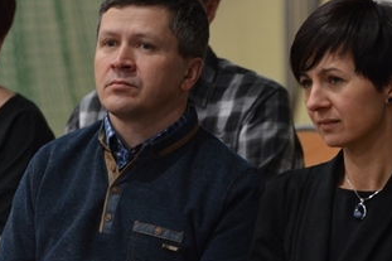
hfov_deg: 3.7
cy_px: 235
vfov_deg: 2.4
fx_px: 6139
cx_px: 140
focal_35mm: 564
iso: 800
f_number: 5
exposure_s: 1/40
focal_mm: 165
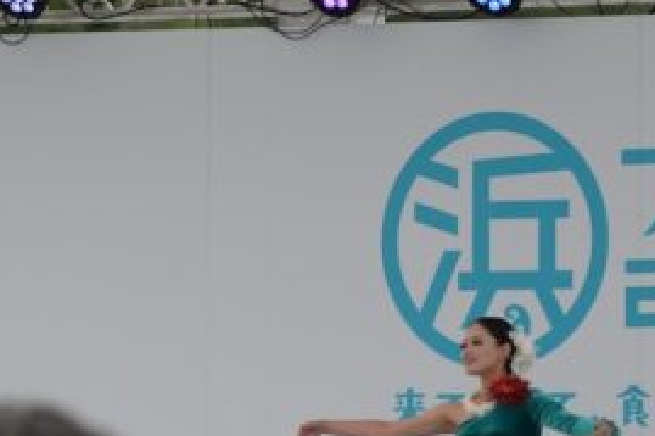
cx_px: 419
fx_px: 11910
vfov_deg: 2.1
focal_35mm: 655
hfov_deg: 3.2
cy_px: 222
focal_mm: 200
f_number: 3.5
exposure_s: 1/400
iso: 160
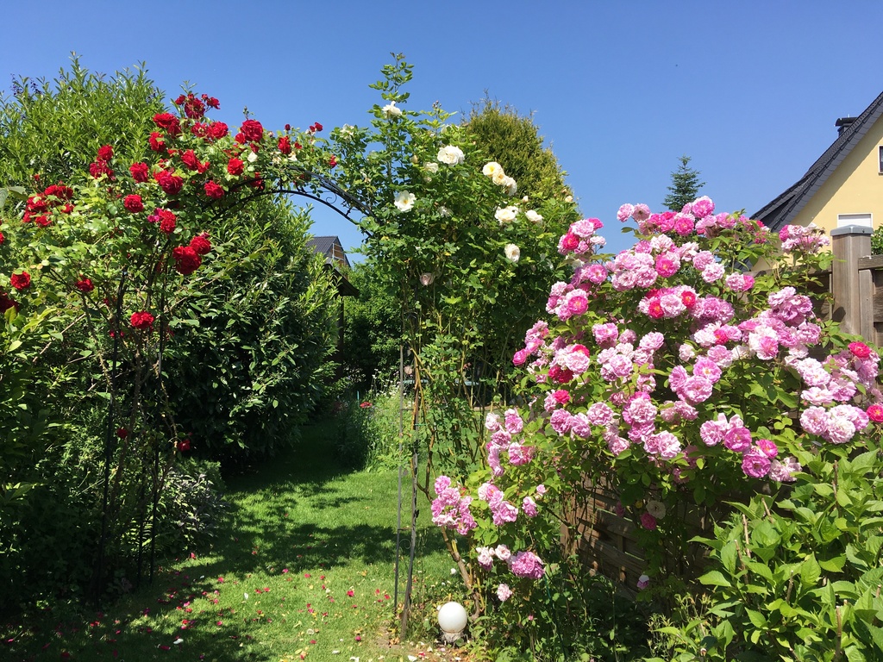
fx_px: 740
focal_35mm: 29
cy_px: 331
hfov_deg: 61.7
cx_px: 442
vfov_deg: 48.2
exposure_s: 1/1083
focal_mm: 4.15
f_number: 2.2
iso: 25
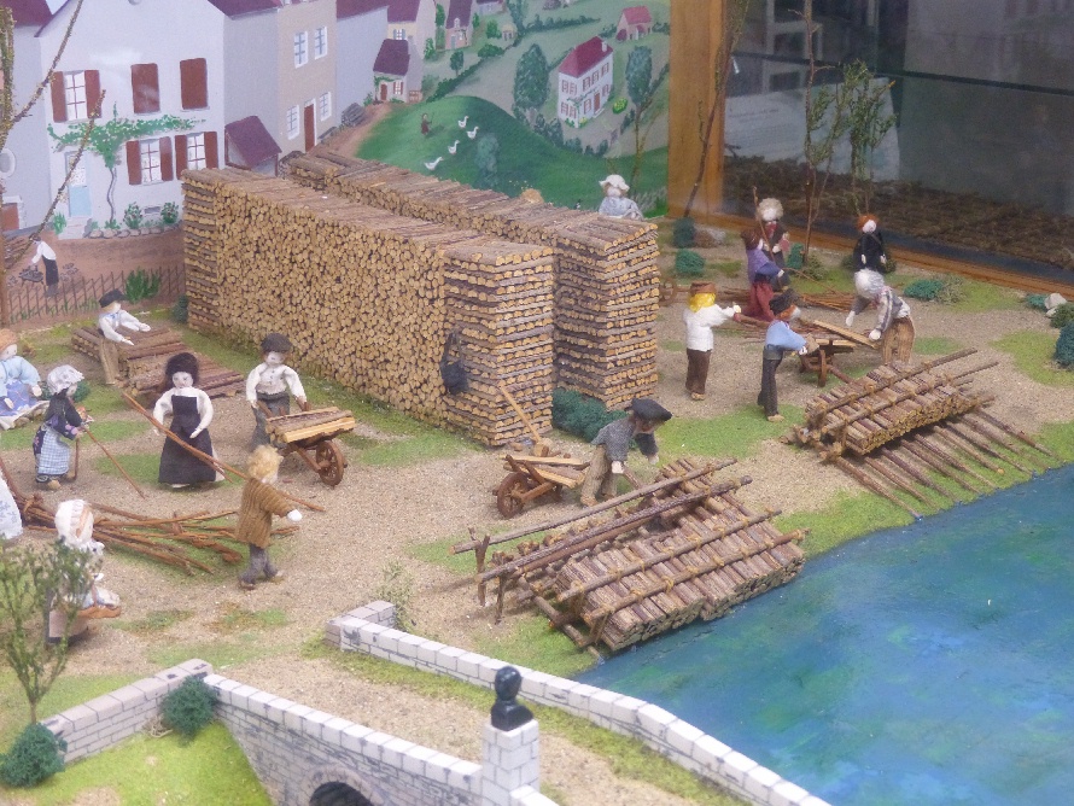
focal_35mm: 56
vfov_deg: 26.1
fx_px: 1738
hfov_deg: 34.3
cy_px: 403
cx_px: 537
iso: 400
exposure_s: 1/60
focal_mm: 10.1
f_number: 2.8
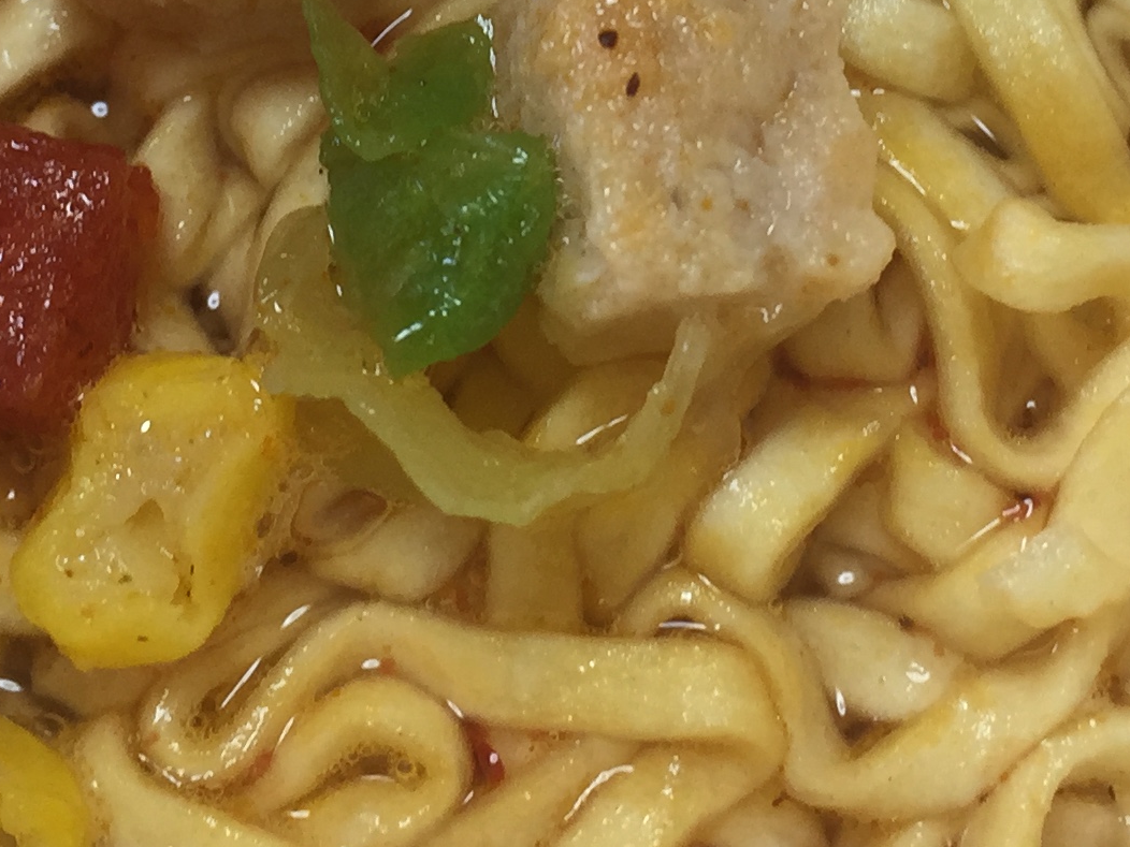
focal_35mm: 90
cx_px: 646
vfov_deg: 15.7
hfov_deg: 21.8
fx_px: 2938
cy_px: -201
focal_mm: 4.15
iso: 40
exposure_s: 1/50
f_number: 2.2
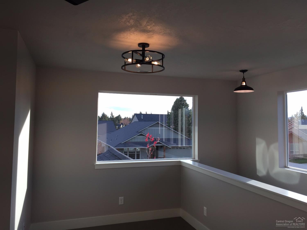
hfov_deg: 61.7
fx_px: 257
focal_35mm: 29
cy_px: 115
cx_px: 154
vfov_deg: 48.2
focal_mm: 4.15
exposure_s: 1/221
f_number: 2.2
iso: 32
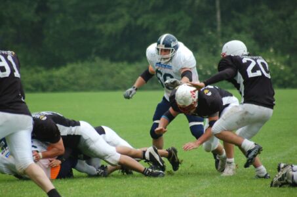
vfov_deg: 3.4
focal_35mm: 405
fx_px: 3334
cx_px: 148
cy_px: 98
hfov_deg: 5.1
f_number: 5.6
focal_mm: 270
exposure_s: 1/500
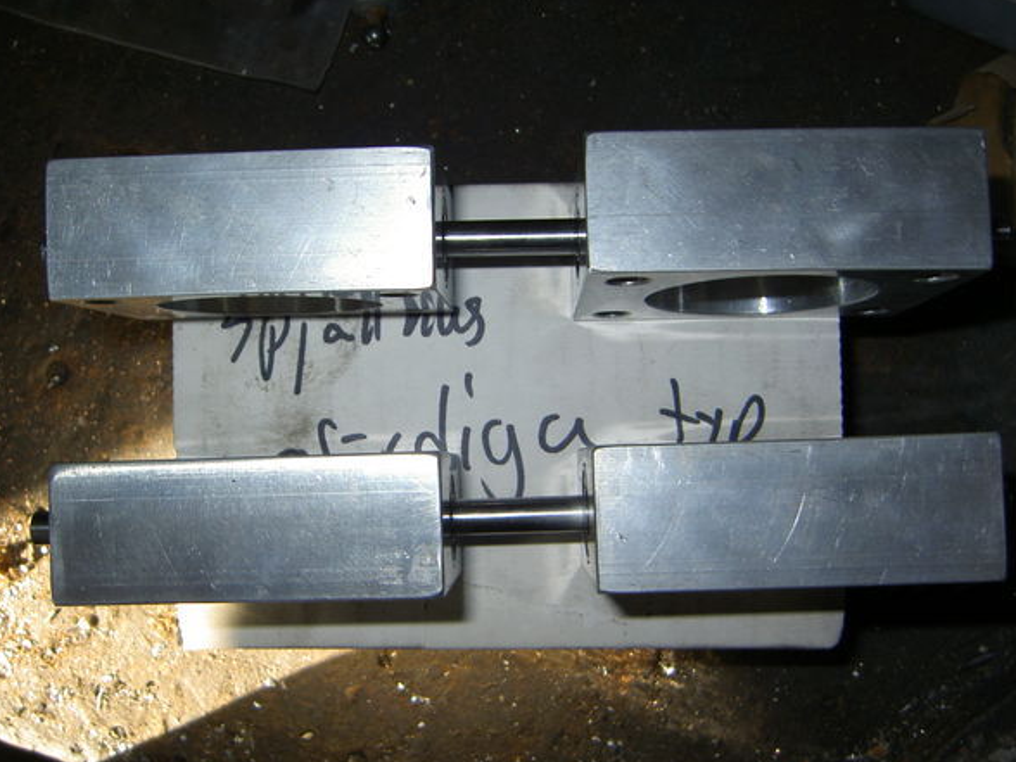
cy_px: 406
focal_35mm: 37
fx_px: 1086
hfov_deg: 50.1
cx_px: 477
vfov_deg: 38.6
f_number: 2.8
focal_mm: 5.6
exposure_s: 1/60
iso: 50
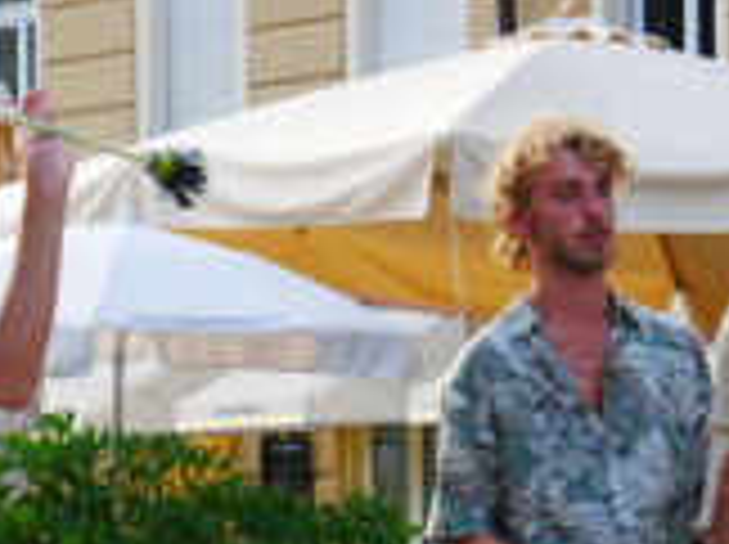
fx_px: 5068
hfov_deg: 8.2
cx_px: 396
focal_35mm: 241
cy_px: 645
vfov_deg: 6.1
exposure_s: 1/160
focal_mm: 39
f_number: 5.4
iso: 400
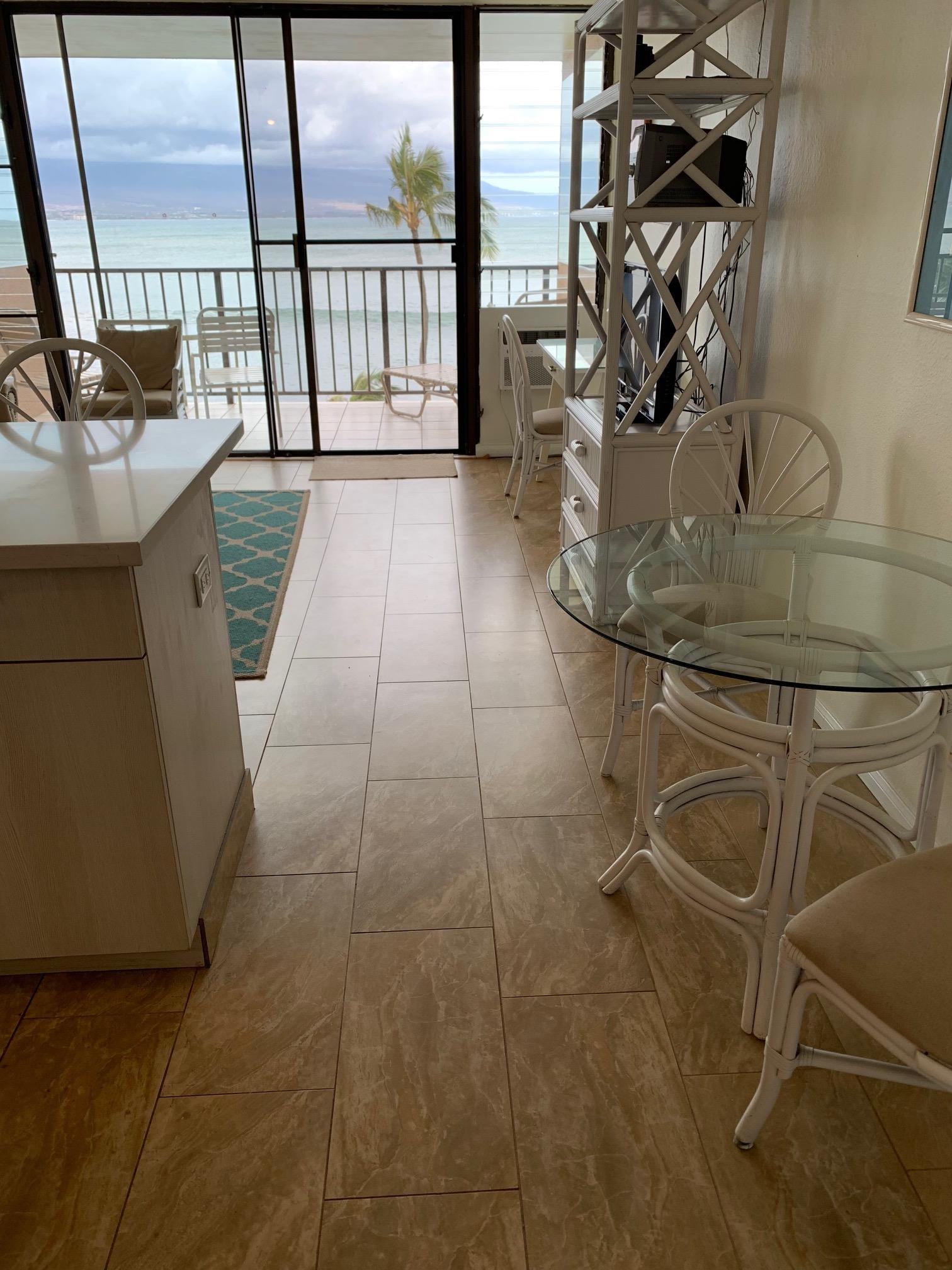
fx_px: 953
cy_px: 635
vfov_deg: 67.3
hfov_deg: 53.1
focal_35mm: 26
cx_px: 476
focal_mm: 4.25
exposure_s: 1/173
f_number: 1.8
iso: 25
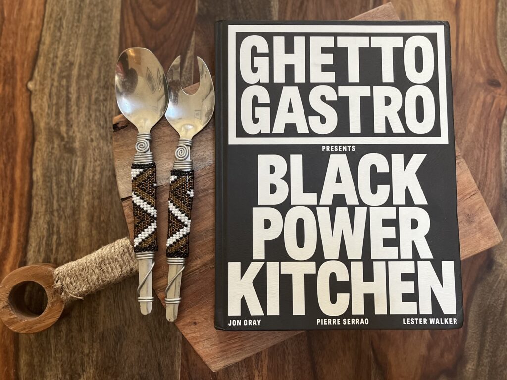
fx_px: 381
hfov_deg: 67.3
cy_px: 190
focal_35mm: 26
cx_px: 254
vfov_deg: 53.1
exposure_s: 1/60
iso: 400
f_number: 1.6
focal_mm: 5.1
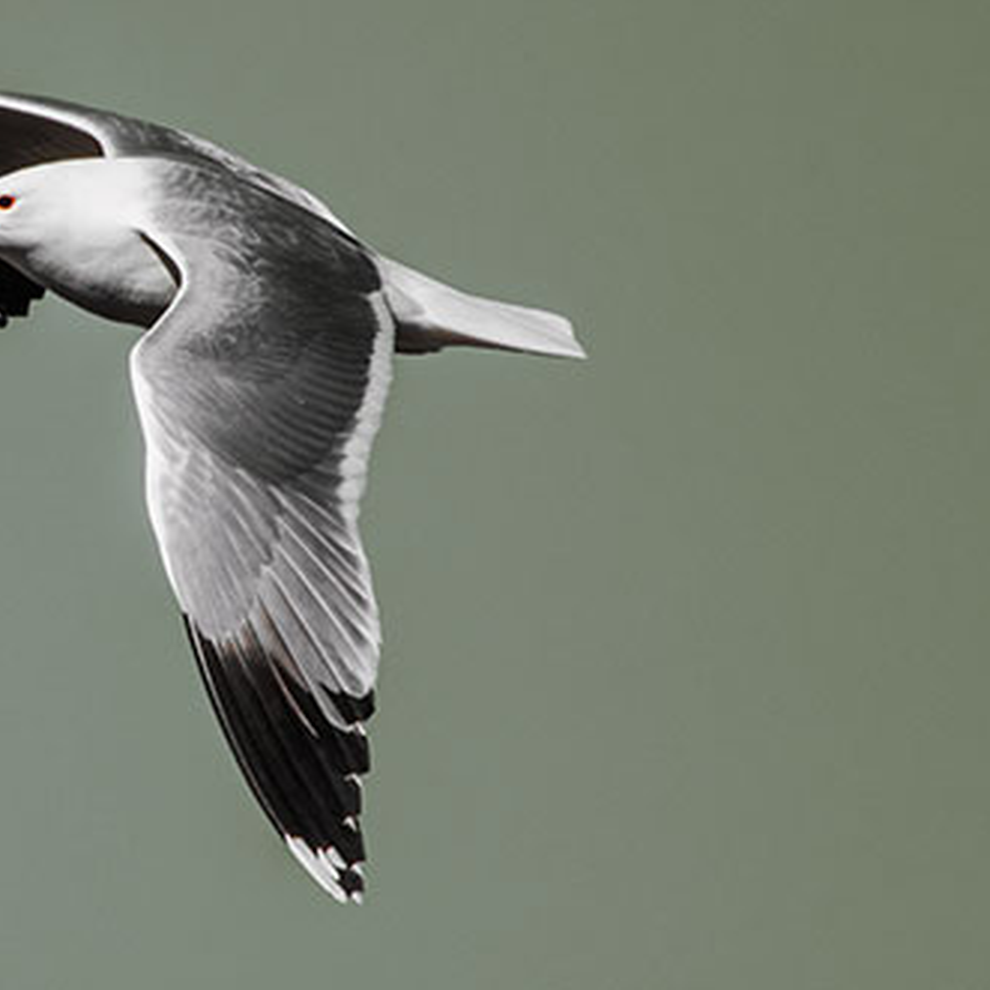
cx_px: 410
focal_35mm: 1412
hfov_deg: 1.2
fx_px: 45688
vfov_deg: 1.2
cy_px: 495
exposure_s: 1/2500
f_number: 13
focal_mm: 1100
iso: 1250
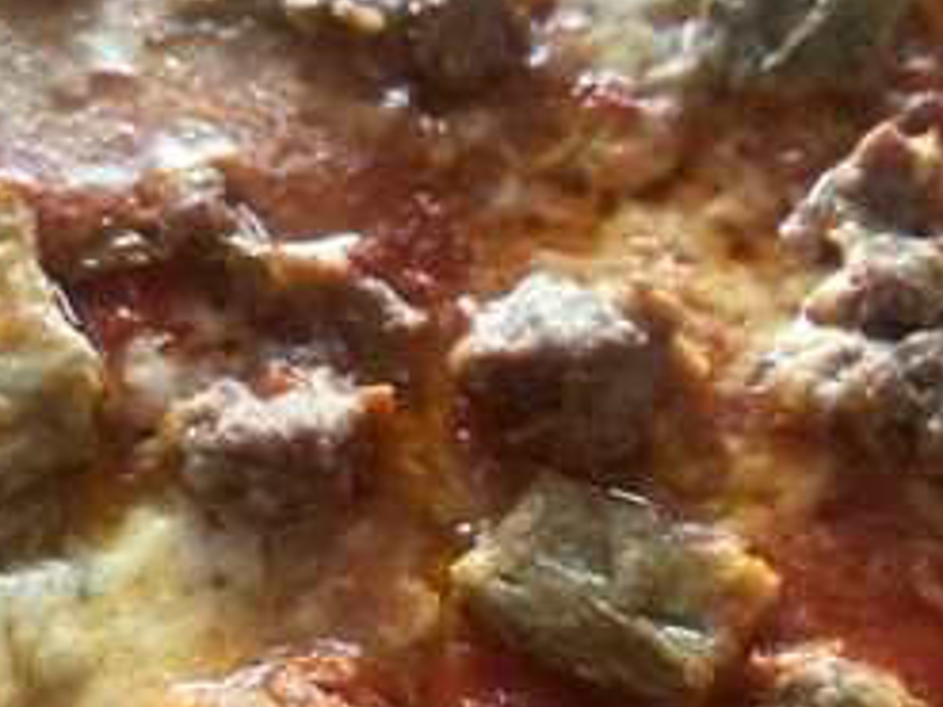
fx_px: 1225
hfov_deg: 42.1
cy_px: 434
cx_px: 470
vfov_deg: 32.0
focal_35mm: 45
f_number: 1.5
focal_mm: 5.7
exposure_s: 1/100
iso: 100
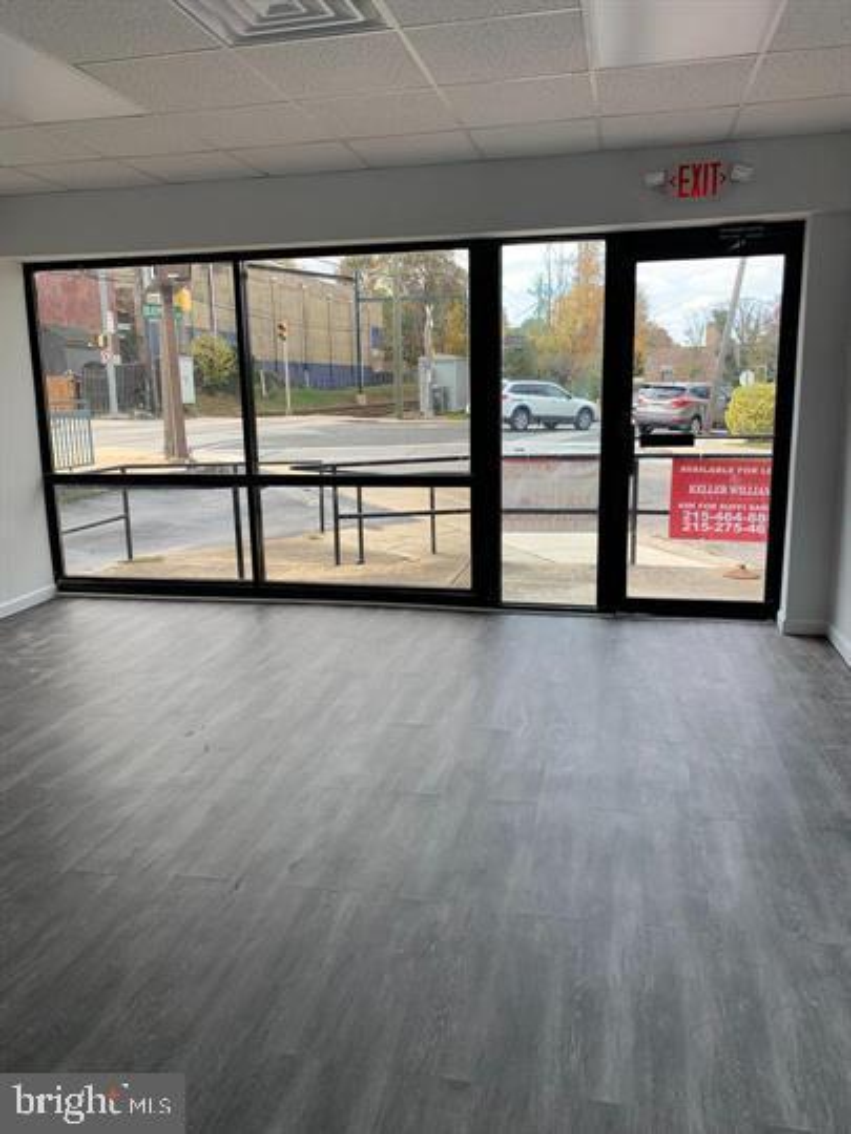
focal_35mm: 26
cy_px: 567
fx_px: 852
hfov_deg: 53.1
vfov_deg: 67.3
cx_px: 426
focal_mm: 4.25
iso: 25
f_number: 1.8
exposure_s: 1/251
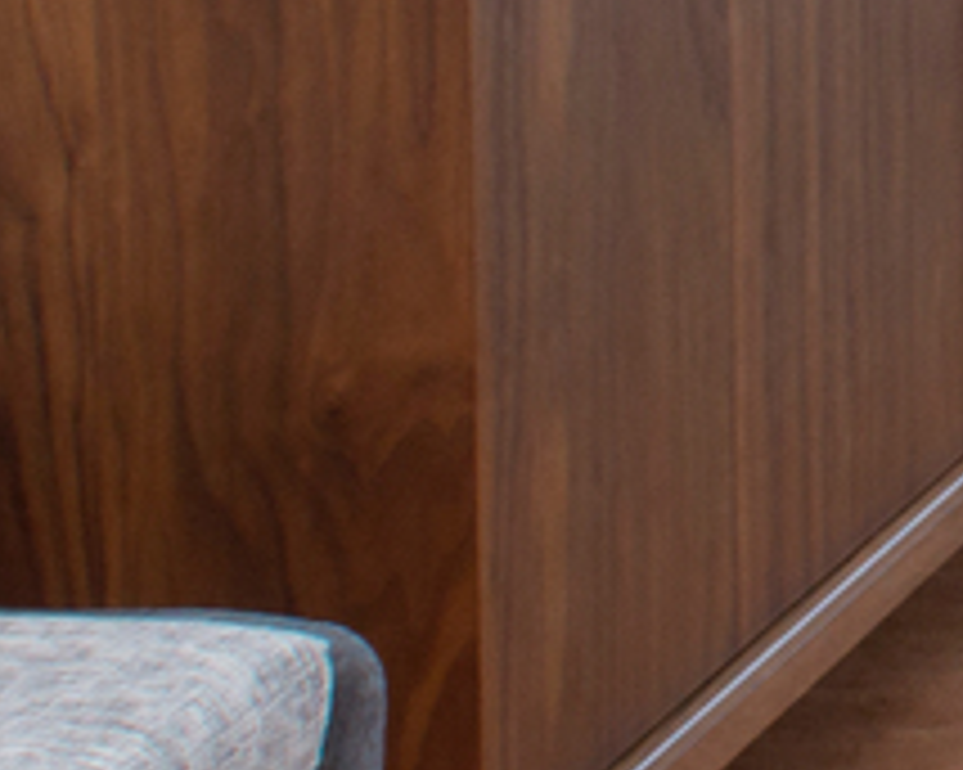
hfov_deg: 8.9
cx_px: 2833
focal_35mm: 180
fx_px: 5128
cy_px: -1180
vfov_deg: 7.9
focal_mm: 20
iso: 400
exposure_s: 1/4
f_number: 18
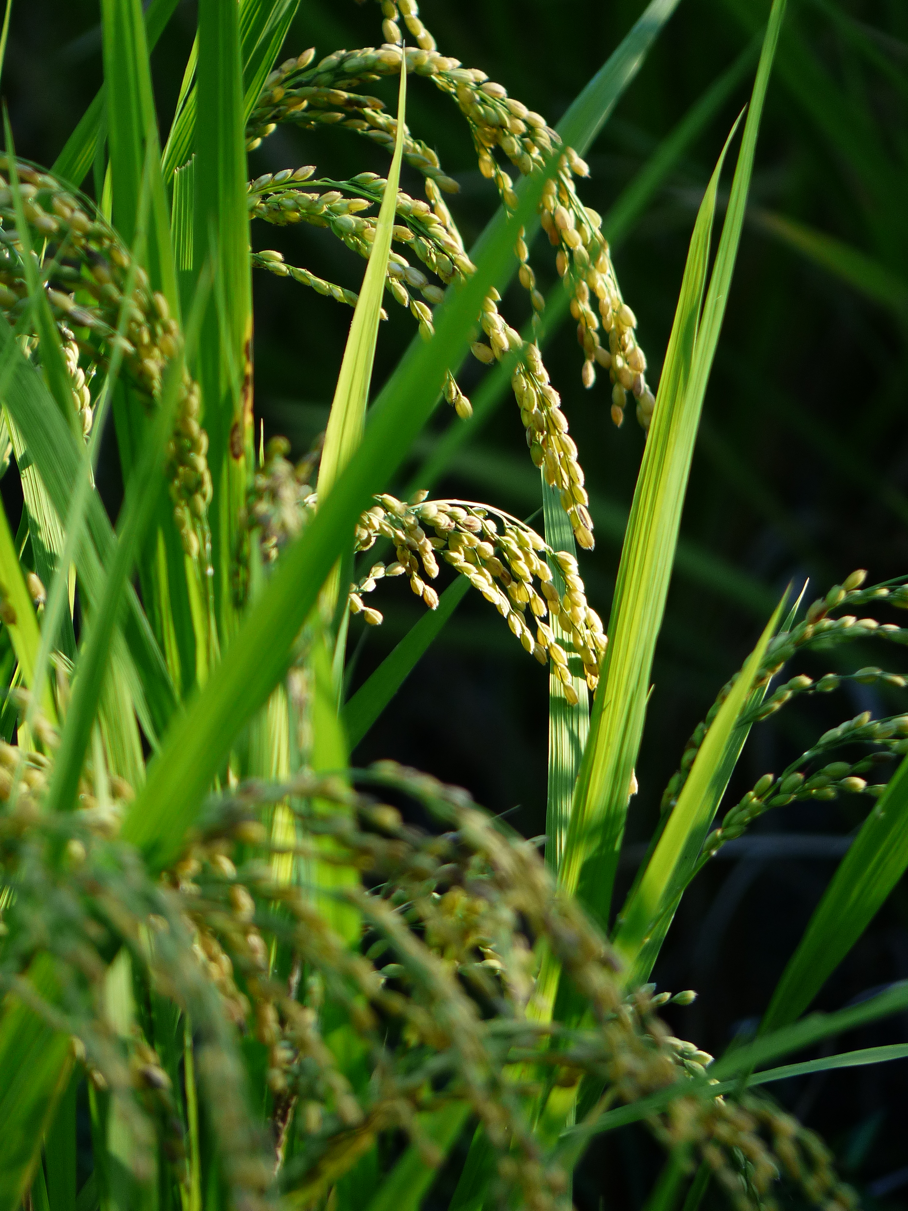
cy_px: 606
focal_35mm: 600
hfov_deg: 2.5
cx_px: 454
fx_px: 20985
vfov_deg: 3.3
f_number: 2.8
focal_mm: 108
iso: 100
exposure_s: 1/200
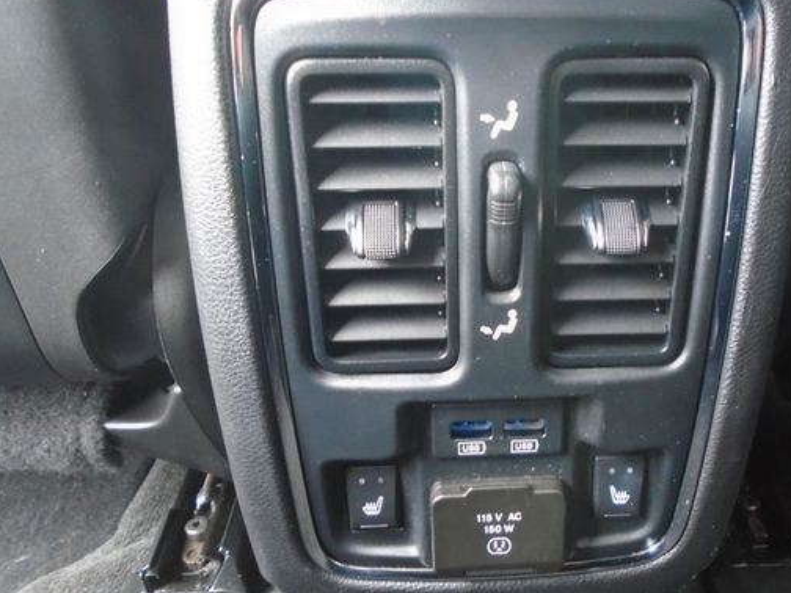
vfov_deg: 42.9
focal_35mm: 33
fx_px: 754
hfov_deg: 54.7
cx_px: 499
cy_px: 333
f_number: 3.2
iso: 400
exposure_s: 1/6
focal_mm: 4.6
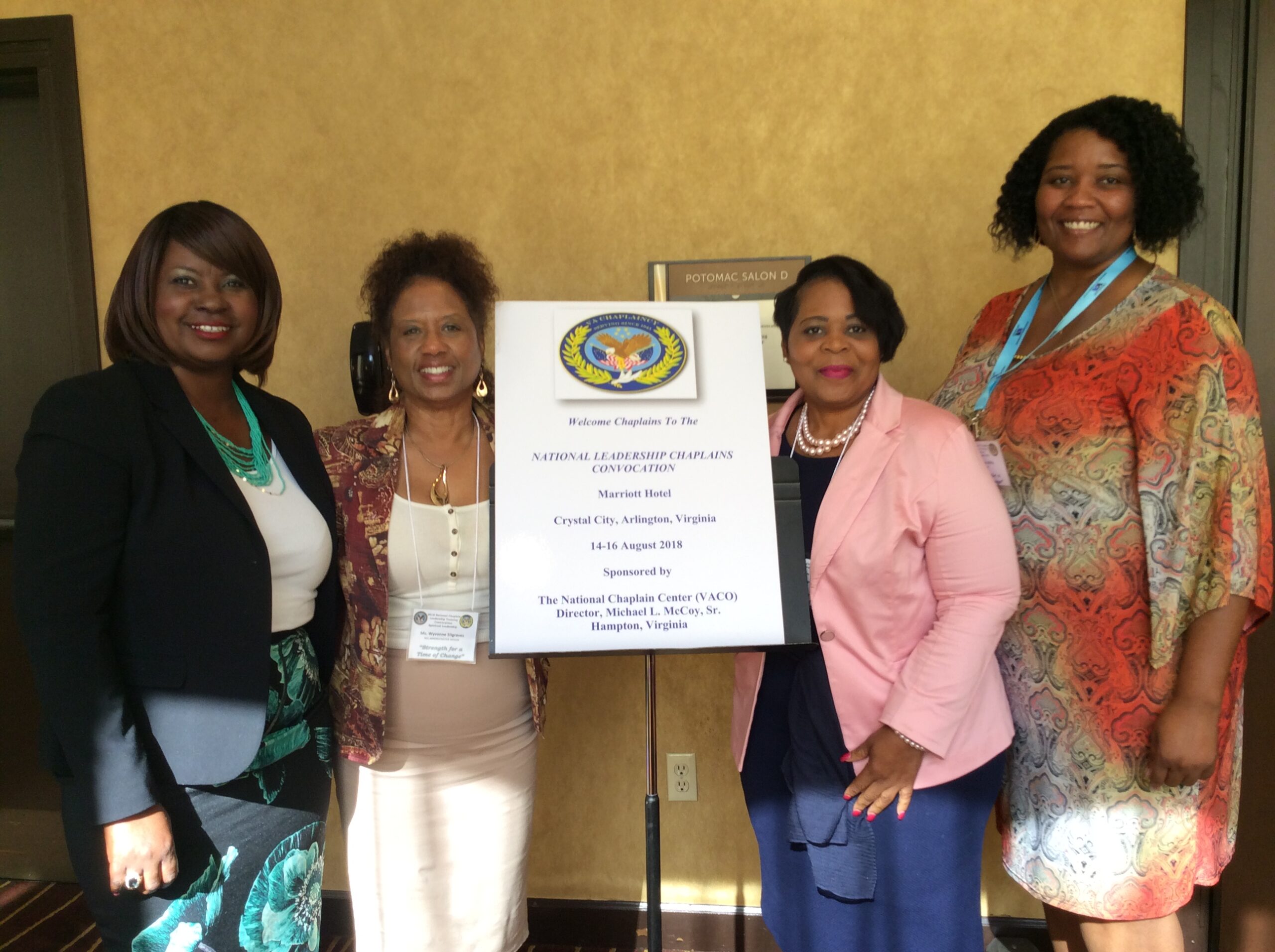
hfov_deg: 56.9
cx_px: 638
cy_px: 476
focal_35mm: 32
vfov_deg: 44.1
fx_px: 1177
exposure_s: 1/40
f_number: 2.4
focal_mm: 3.3
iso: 32
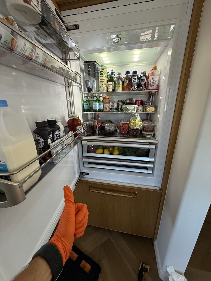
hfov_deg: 85.7
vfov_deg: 102.1
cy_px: 140
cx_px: 106
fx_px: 114
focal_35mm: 14
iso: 125
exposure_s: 1/93
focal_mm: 2.22
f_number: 2.2
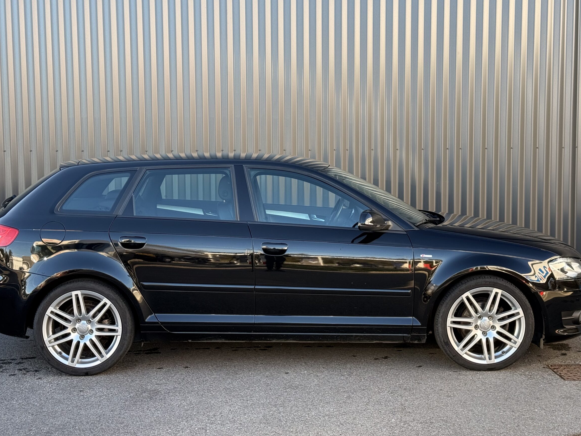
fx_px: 890
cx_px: 287
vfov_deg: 27.5
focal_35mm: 53
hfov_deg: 36.2
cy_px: 214
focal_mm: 6.76
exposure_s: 1/405
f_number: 1.78
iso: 80
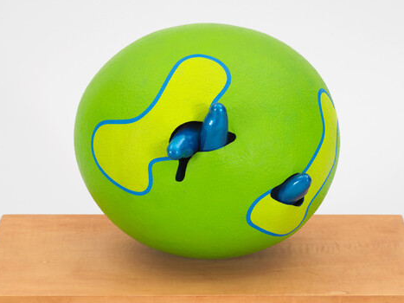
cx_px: 202
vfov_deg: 10.7
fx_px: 1622
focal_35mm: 139
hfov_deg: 14.2
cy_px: 182
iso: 64
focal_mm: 120
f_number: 13
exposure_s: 1/125
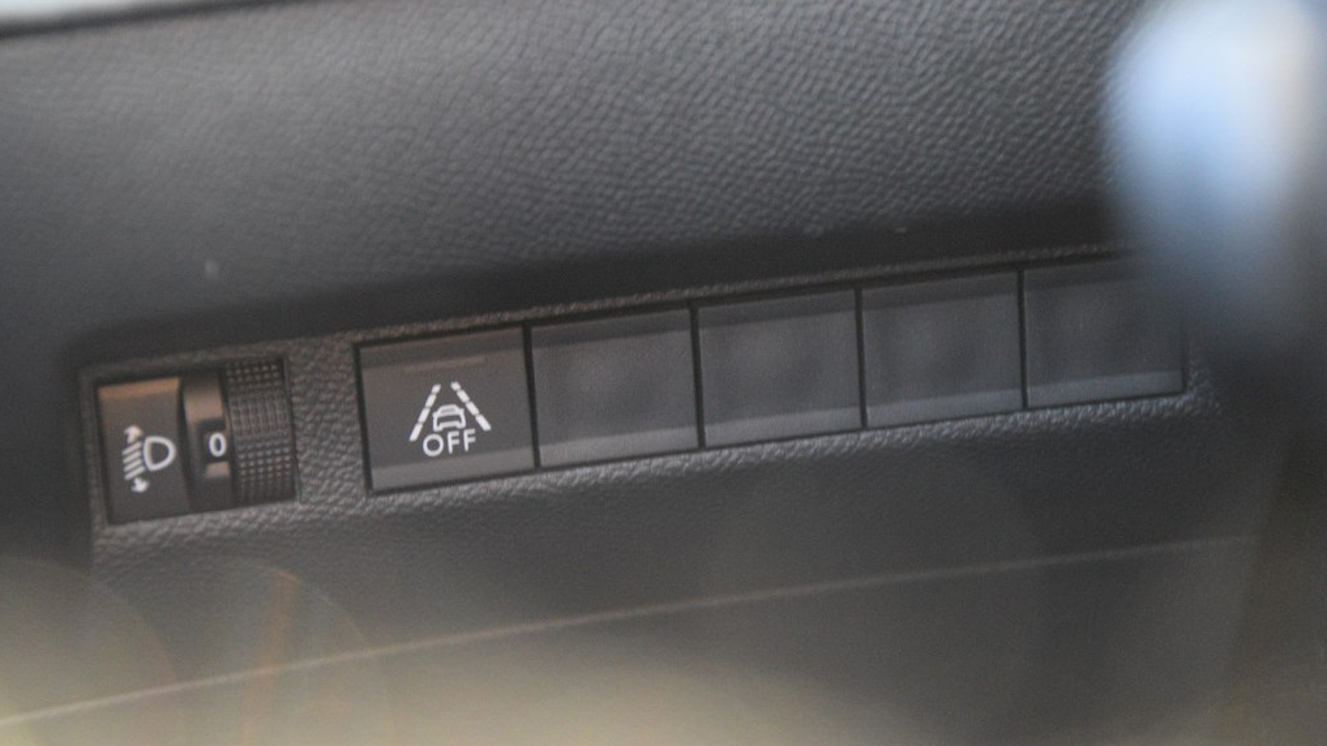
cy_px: 329
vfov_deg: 9.0
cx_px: 664
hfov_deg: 16.0
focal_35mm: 135
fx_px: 4733
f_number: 5.6
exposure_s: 1/125
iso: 4000
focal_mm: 85
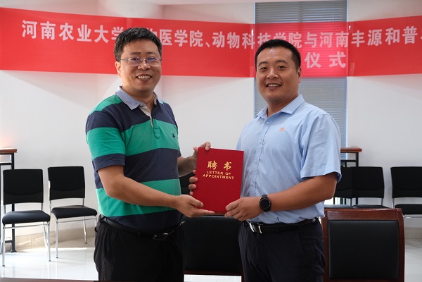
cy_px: 141
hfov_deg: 50.7
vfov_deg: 35.1
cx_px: 211
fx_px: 445
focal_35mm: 38
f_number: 3.2
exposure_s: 1/125
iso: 1600
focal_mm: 25.4
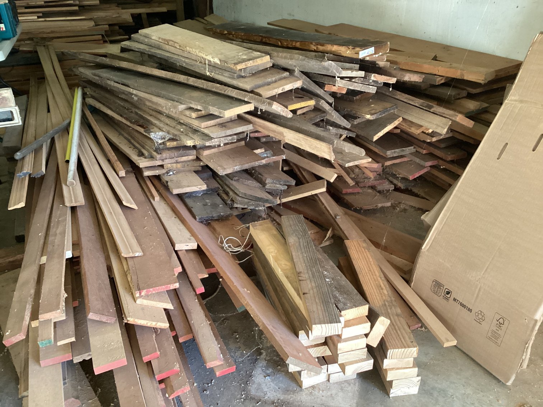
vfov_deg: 45.4
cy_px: 204
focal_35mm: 31
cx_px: 272
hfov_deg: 58.3
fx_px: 486
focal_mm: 3.3
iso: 320
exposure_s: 1/40
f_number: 2.4
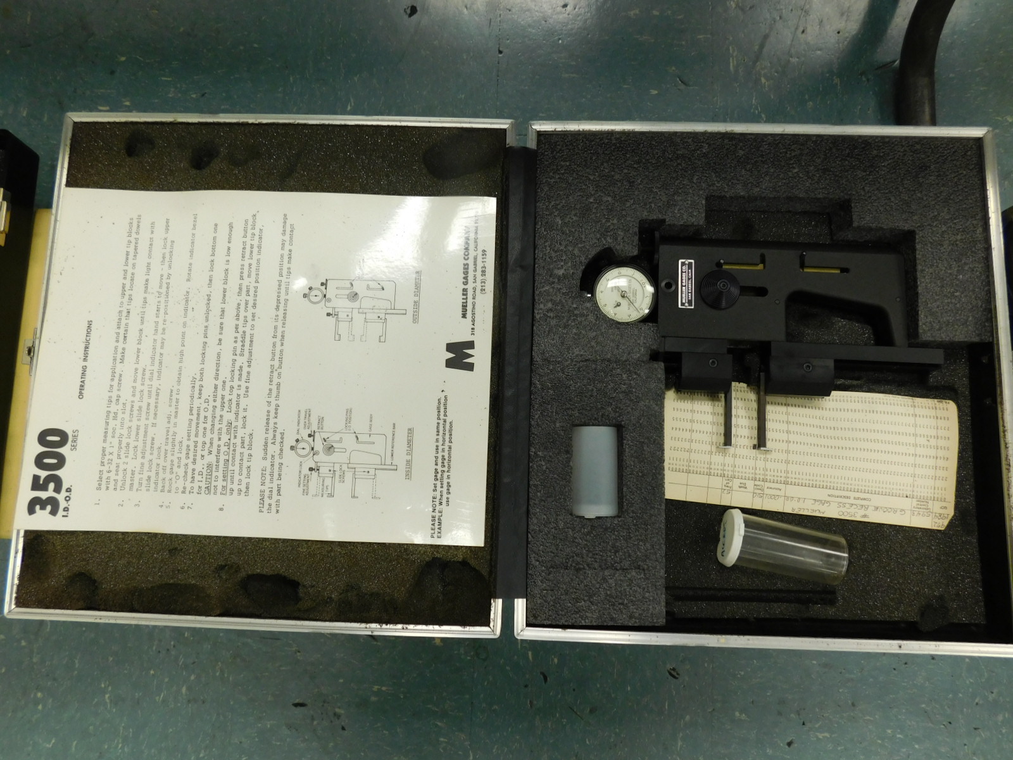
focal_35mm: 23
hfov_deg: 73.9
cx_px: 506
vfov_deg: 58.9
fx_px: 673
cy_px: 380
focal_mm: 4
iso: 125
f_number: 3
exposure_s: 1/30
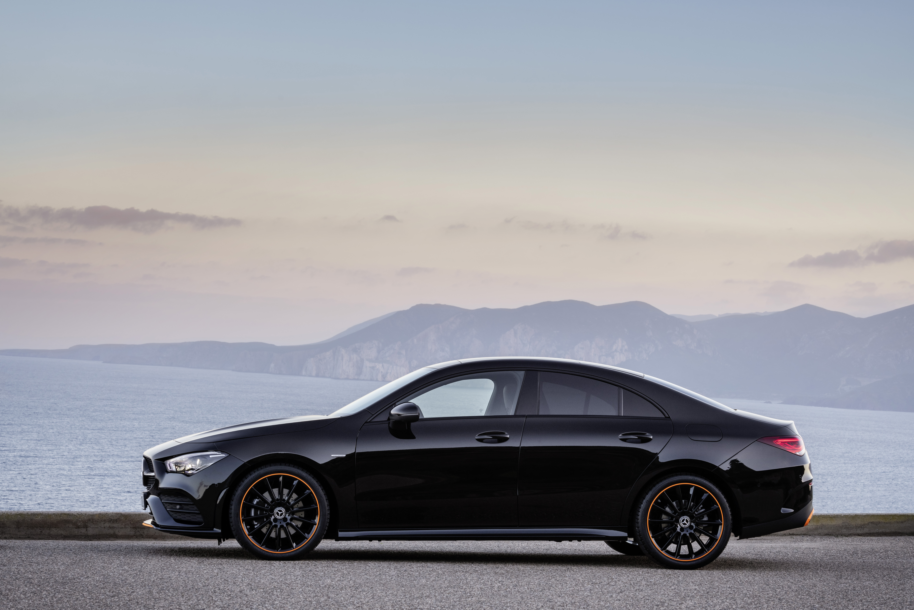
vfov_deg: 14.9
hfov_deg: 22.1
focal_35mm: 92
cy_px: 305
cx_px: 457
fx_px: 2336
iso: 200
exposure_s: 1/20
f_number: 11
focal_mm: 92
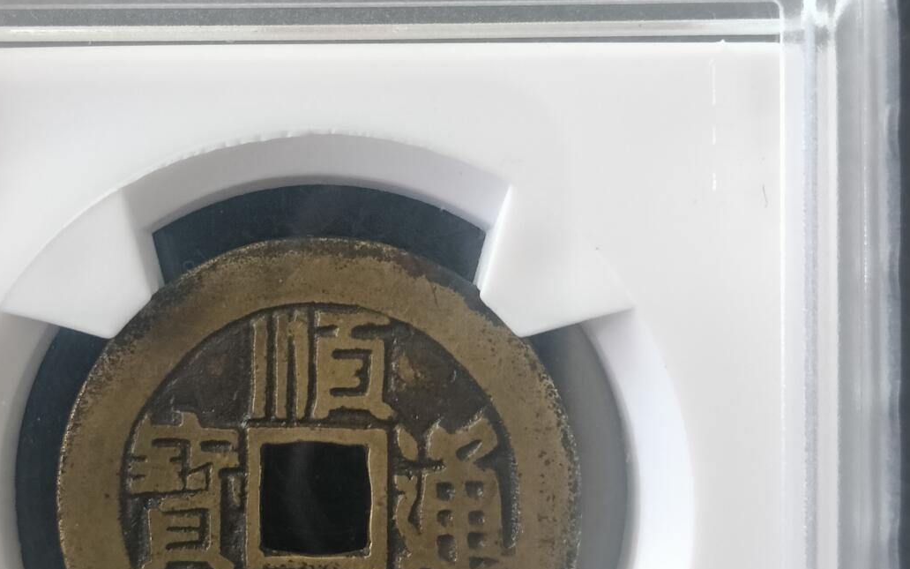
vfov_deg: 25.8
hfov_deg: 40.1
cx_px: 347
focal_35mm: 50
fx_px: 1240
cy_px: 268
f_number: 1.8
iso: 1000
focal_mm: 3.98
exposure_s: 1/33.3
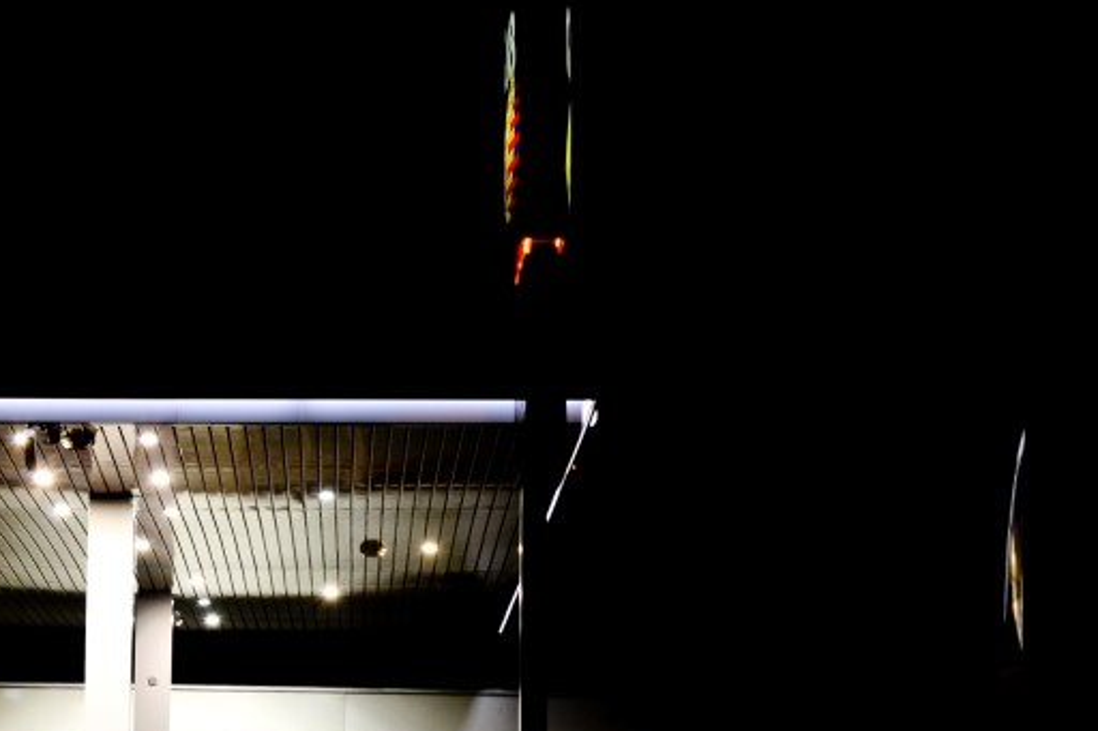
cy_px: 718
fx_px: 3506
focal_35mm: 115
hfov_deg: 17.8
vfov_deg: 11.8
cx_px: 412
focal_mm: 46
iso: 200
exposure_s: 1/4
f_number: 5.6
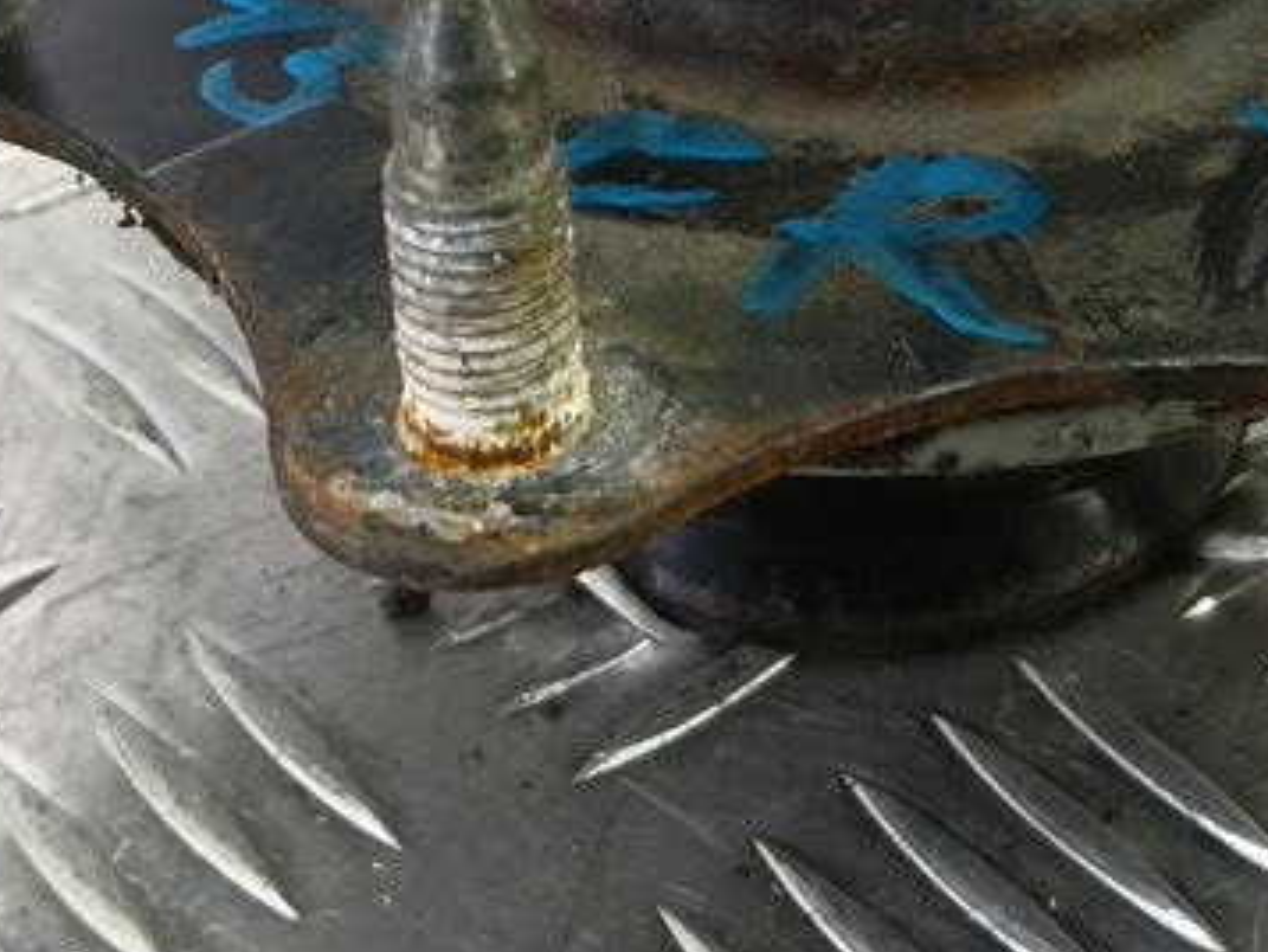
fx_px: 2418
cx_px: 856
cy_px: -60
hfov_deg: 29.2
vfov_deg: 21.3
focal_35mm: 66
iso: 189
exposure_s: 1/50
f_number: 1.6
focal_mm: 4.11
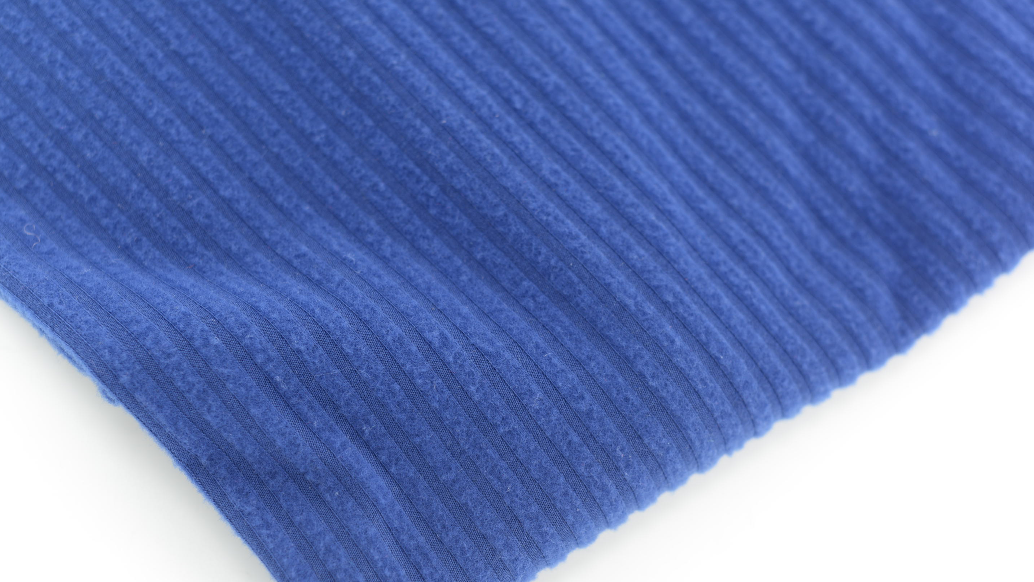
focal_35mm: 55
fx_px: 1508
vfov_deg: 21.8
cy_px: 359
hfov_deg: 37.8
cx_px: 522
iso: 100
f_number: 3.5
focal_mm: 50
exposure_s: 1/40
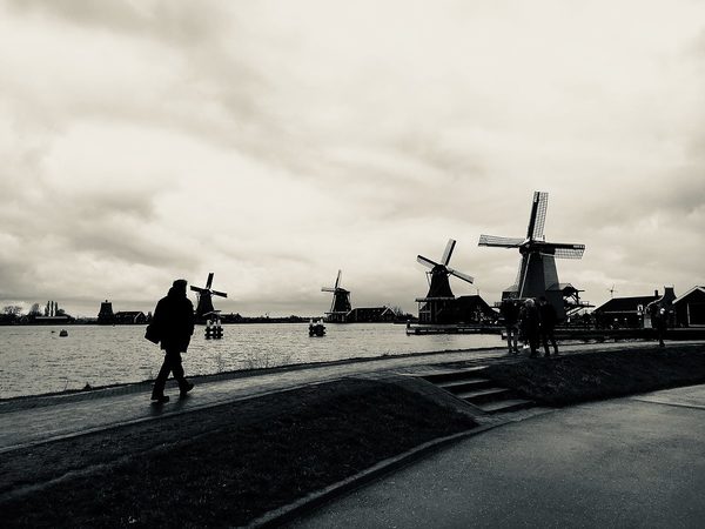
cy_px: 264
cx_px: 352
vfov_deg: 48.2
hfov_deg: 61.7
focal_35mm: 29
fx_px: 591
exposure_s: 1/646
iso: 25
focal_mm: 4.15
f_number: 2.2
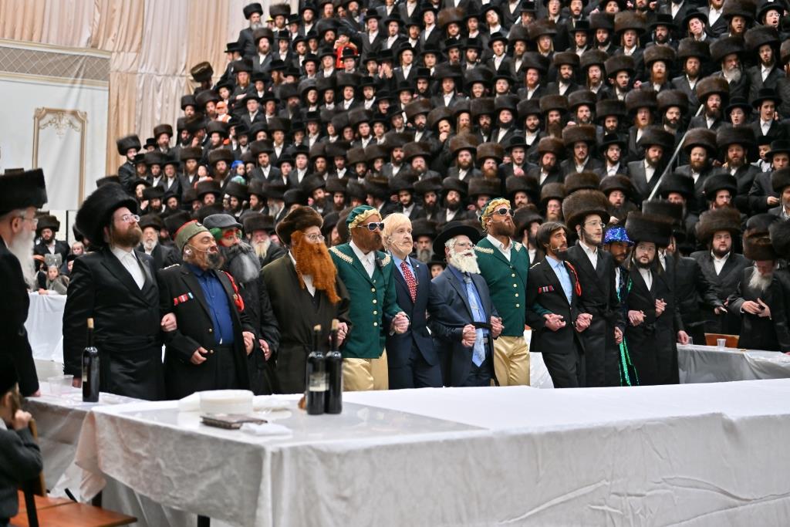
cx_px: 395
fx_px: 1536
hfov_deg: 28.8
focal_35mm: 70
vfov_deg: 19.5
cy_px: 264
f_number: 2.8
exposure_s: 1/250
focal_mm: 70
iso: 400
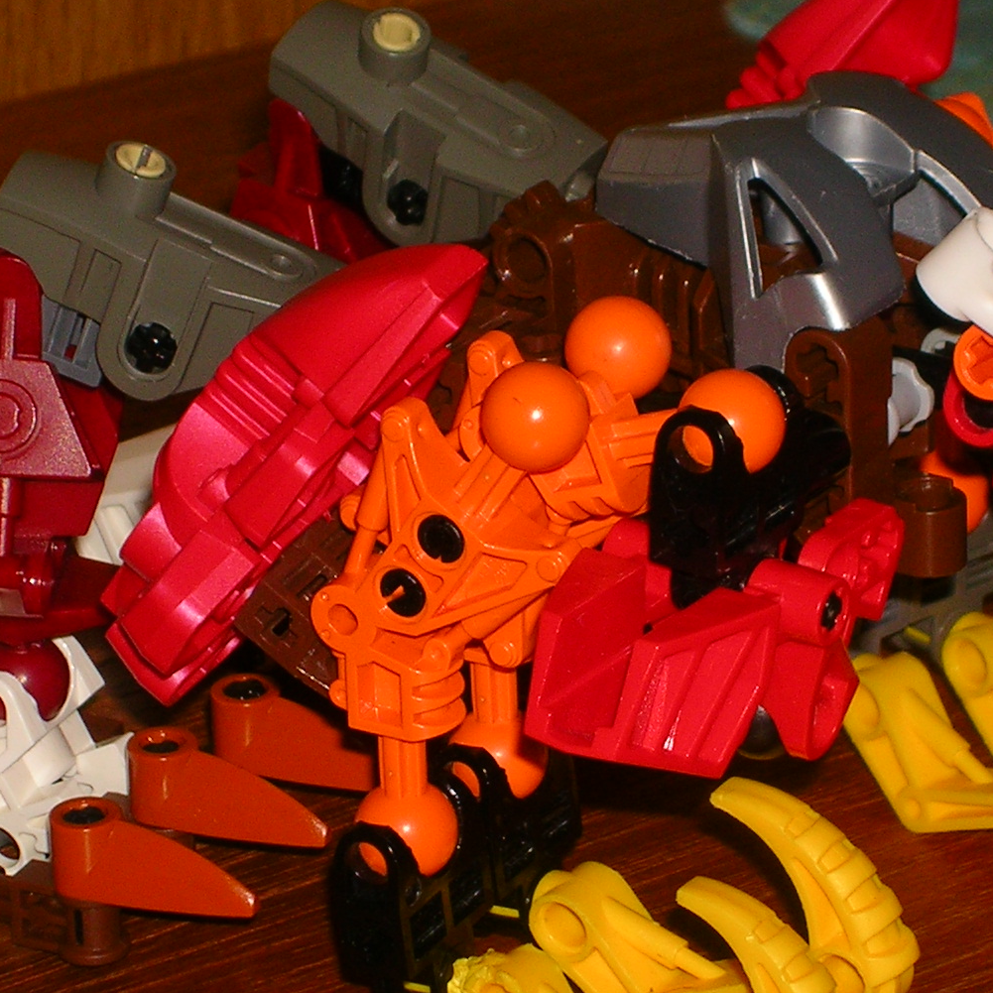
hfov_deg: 8.4
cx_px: 544
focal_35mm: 208
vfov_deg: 8.4
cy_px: 534
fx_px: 6751
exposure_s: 1/60.1
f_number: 4.9
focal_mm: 17.4
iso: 50
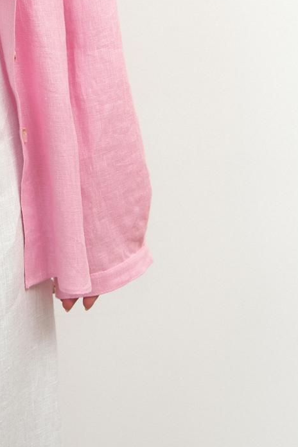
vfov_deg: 16.7
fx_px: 1442
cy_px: -128
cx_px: -107
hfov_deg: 11.4
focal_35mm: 116
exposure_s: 1/125
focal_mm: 40.4
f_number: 4
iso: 50
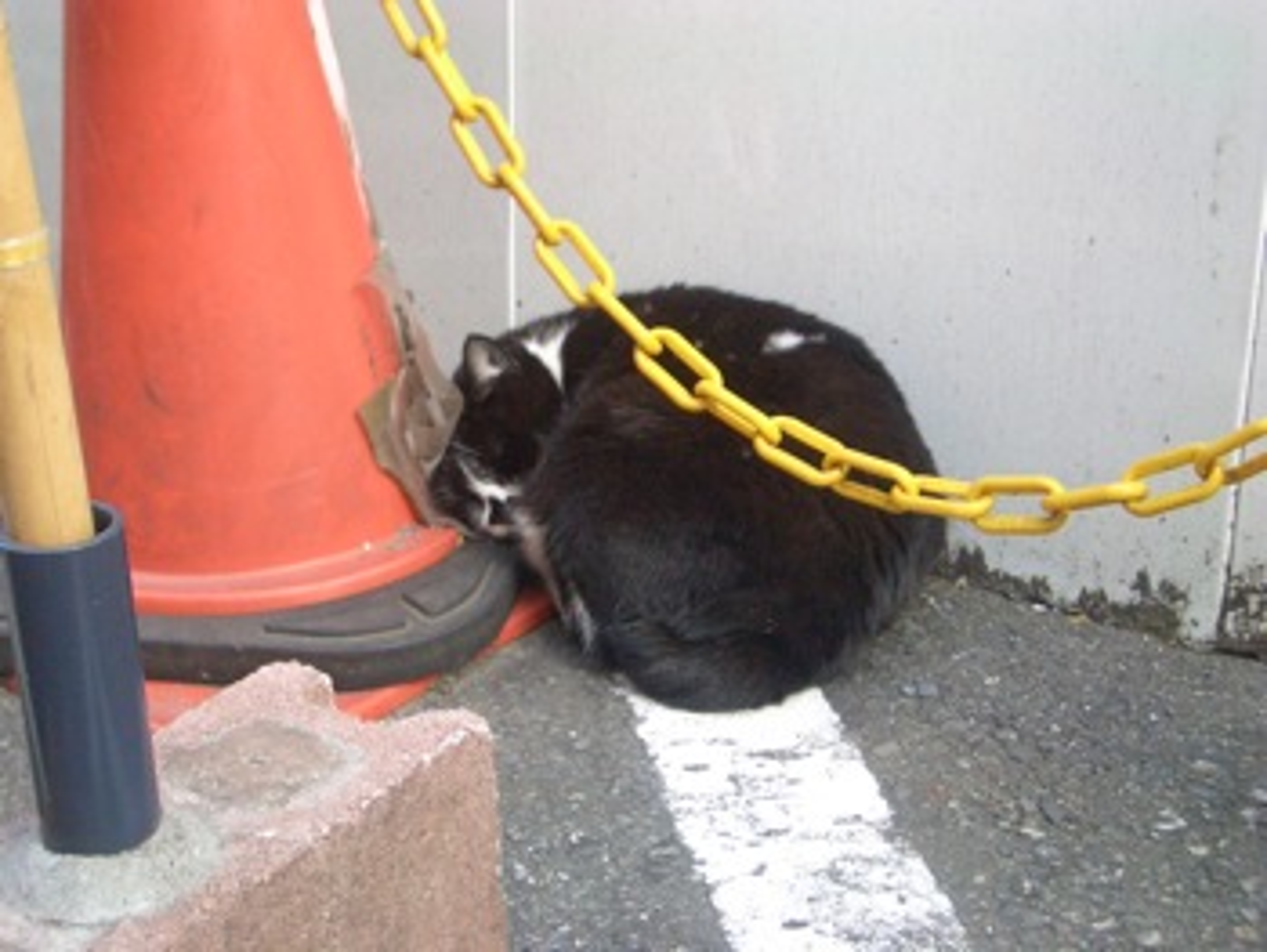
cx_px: 634
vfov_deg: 23.7
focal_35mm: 62
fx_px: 2271
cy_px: 476
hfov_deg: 31.2
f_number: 3.5
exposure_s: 1/100
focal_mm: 10.2
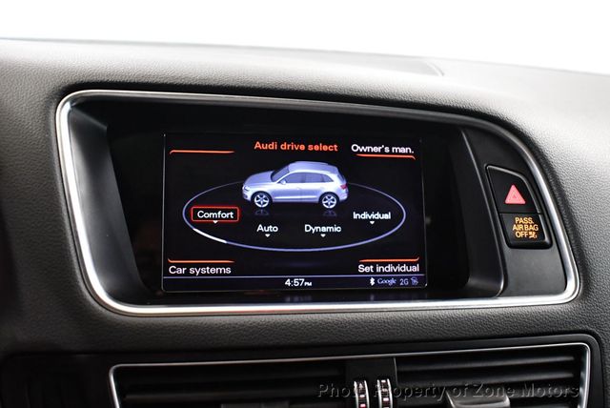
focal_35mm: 36
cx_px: 305
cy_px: 204
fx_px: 611
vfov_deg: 36.9
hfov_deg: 53.1
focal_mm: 18
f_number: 3.5
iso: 3200
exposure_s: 1/80
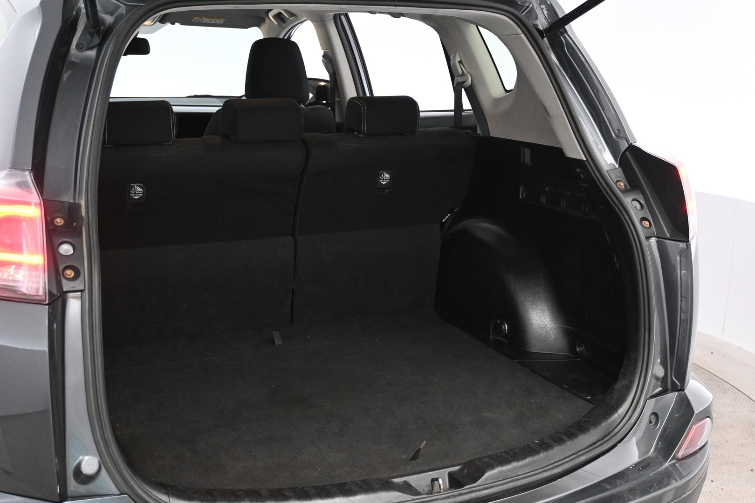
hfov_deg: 43.0
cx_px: 378
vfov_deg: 29.4
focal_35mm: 46
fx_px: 959
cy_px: 252
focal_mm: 30.5
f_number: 4.8
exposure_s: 1/50
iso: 3200
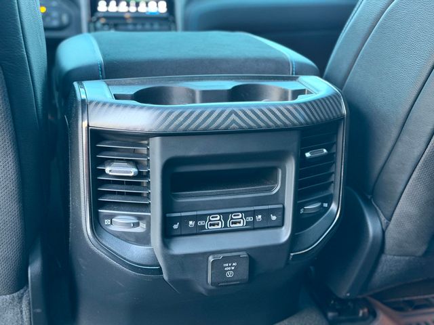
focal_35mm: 48
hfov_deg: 39.7
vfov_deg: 30.3
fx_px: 602
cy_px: 162
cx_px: 217
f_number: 1.78
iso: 500
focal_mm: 6.76
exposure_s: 1/30
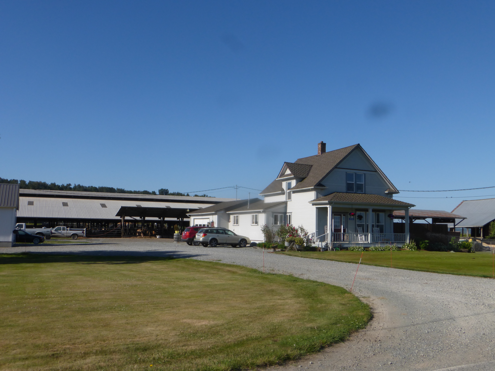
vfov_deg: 41.8
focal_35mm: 34
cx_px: 248
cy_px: 186
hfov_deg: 54.0
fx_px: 486
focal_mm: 6.1
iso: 100
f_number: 3.7
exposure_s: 1/1600
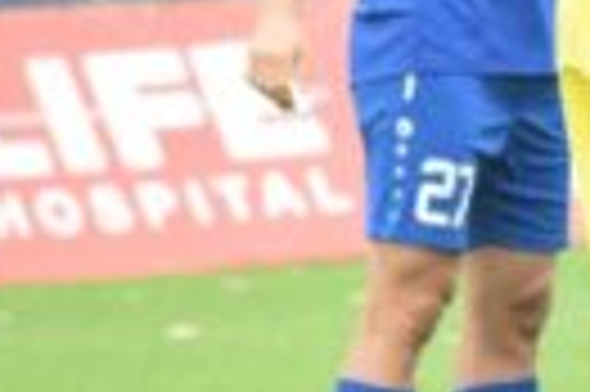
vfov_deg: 0.7
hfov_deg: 1.1
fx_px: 31853
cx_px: 1279
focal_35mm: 1946
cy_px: 68
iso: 3200
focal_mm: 270
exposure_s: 1/800
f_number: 5.6
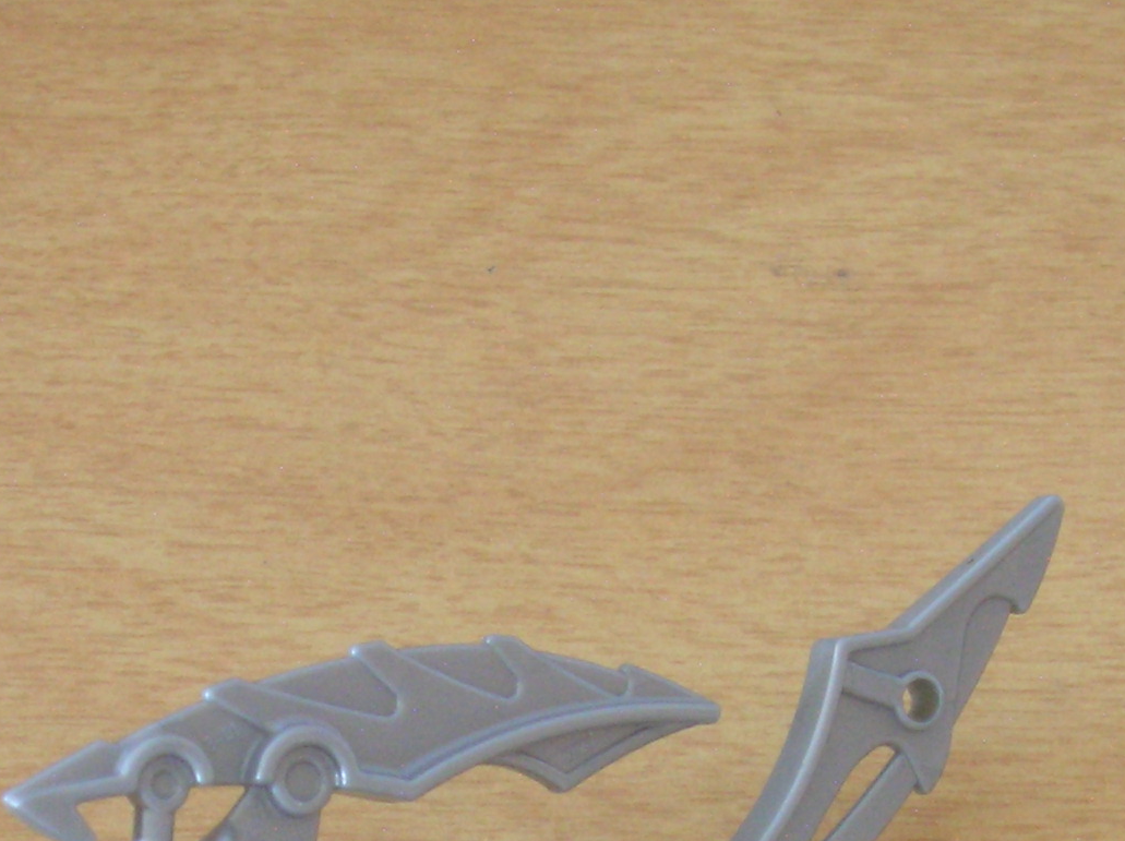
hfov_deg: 17.7
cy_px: 912
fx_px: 3604
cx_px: 536
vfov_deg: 13.1
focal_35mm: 111
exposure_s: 2
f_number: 3.3
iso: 200
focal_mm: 8.4
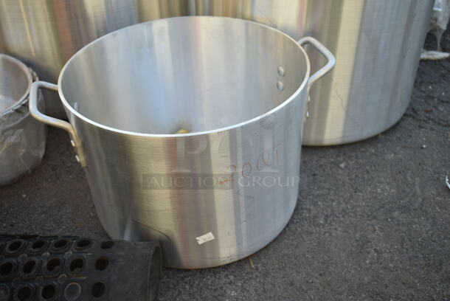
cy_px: 150
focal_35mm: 39
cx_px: 225
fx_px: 488
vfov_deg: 34.3
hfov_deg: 49.5
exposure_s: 1/125
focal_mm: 26
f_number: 4
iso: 160
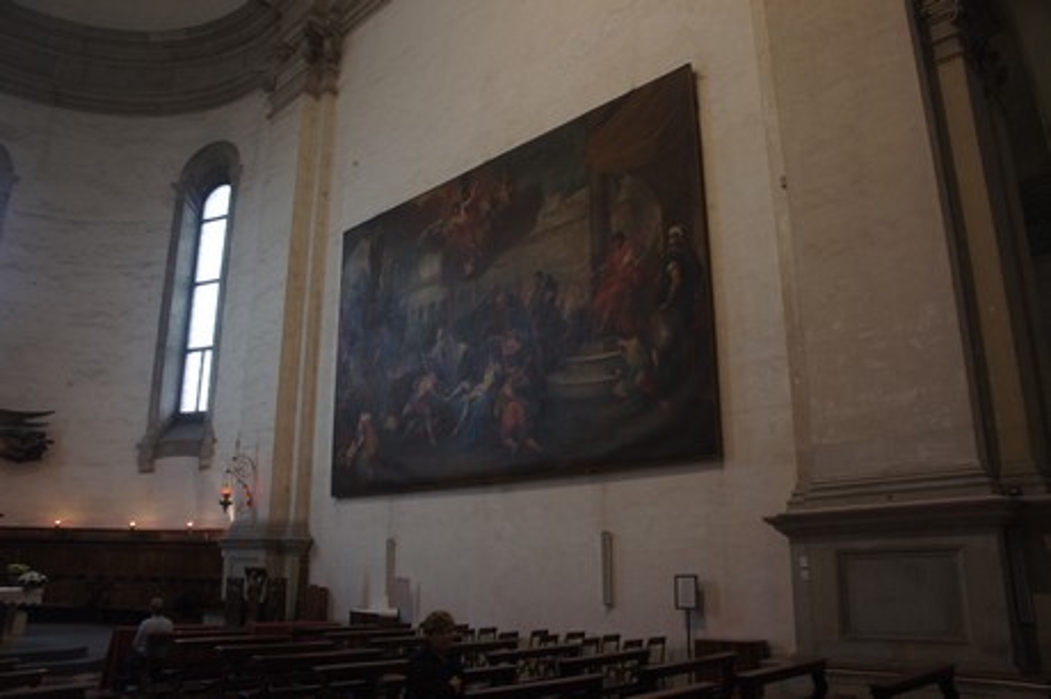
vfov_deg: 47.9
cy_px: 350
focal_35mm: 27
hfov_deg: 67.4
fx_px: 788
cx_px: 526
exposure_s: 1/30
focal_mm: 18
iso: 2000
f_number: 3.5
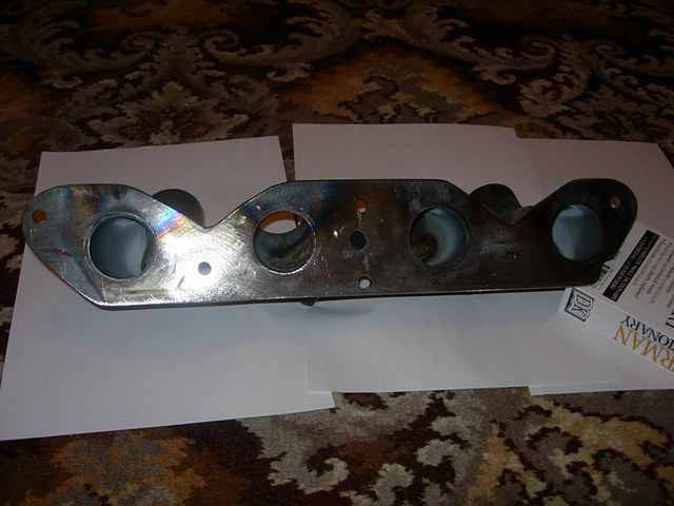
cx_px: 337
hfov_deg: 49.0
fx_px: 740
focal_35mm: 38
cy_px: 253
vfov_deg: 37.7
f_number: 2.8
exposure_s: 1/64
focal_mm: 7.8
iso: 79
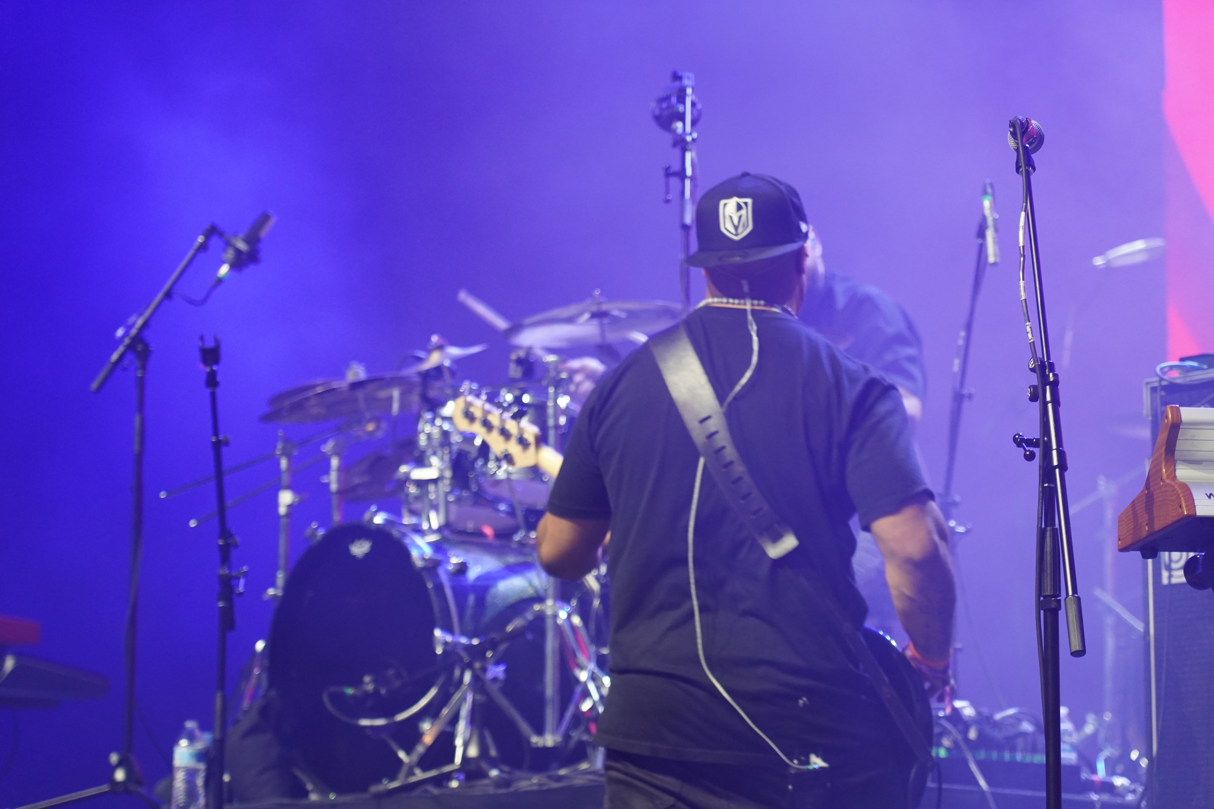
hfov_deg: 19.5
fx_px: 3541
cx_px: 607
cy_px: 404
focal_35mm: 105
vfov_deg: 13.0
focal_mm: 105
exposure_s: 1/160
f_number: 4
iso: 3200
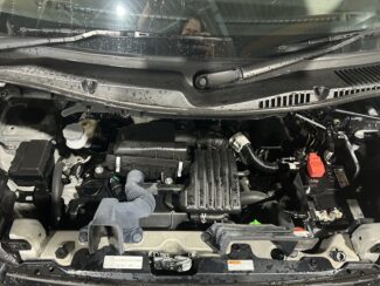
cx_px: 185
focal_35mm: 28
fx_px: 307
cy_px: 153
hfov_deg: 63.4
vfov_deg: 49.7
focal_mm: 5.7
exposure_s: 1/33
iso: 400
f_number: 1.5
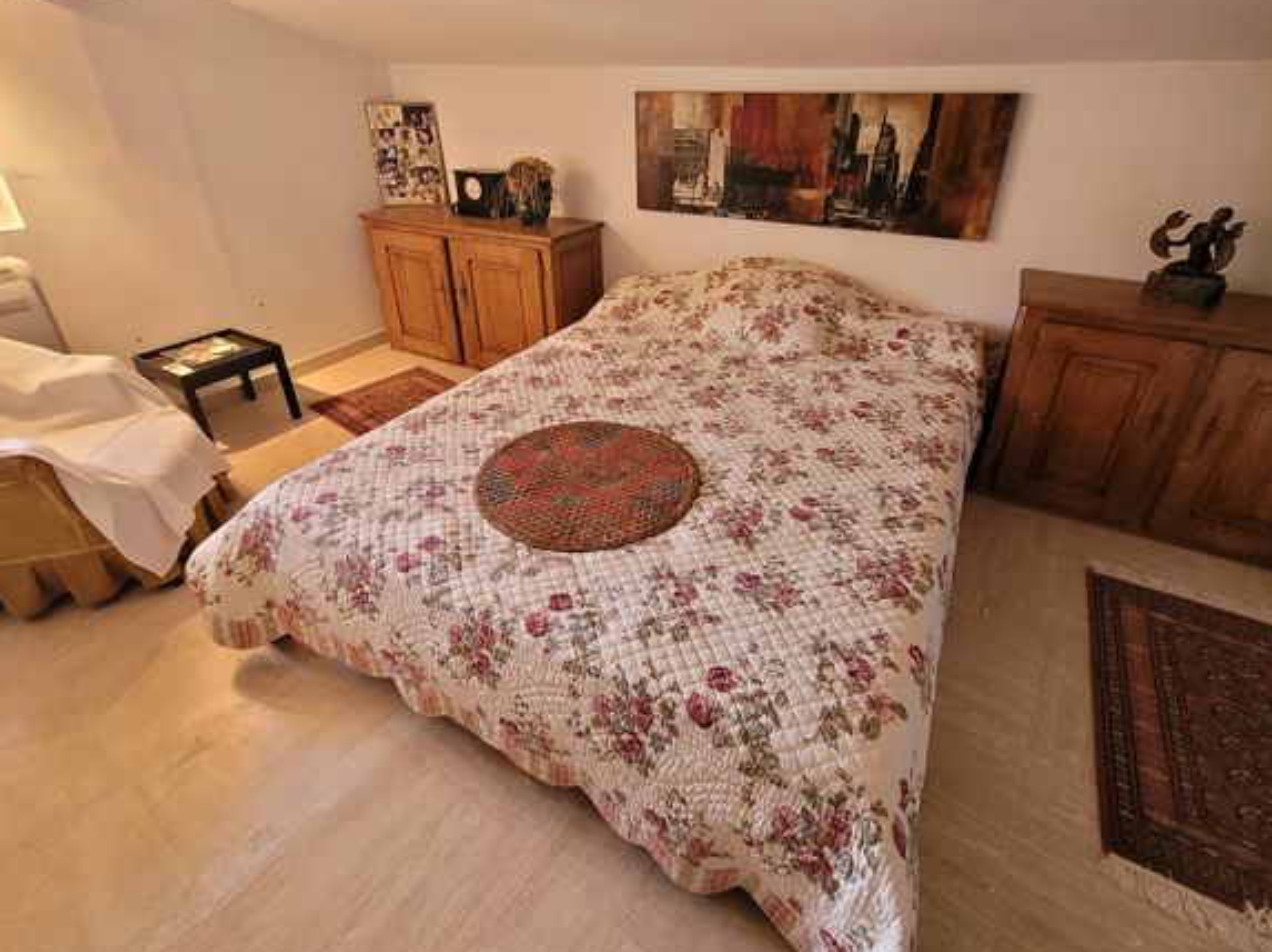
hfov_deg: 94.5
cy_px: 395
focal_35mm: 16
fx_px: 588
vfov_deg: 77.4
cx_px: 658
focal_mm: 1.74
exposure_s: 1/33
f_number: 2.2
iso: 400
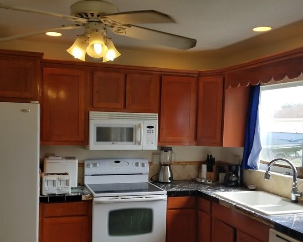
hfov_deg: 47.9
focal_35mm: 38
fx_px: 341
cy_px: 145
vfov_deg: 39.0
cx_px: 141
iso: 50
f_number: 1.7
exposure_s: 1/320
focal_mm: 4.25
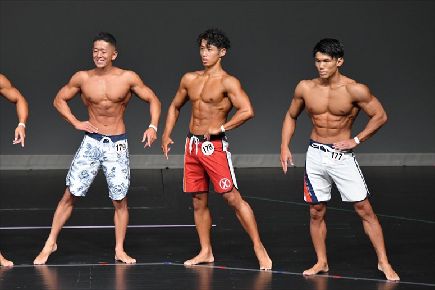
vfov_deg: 4.0
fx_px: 4167
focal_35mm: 345
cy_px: 145
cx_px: 218
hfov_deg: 6.0
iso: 4000
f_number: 5.6
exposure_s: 1/400
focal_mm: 230
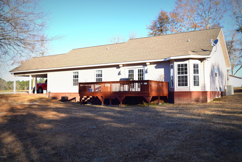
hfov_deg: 53.1
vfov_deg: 36.9
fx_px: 242
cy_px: 81
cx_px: 121
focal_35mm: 36
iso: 100
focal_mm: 24
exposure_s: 1/200
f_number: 9
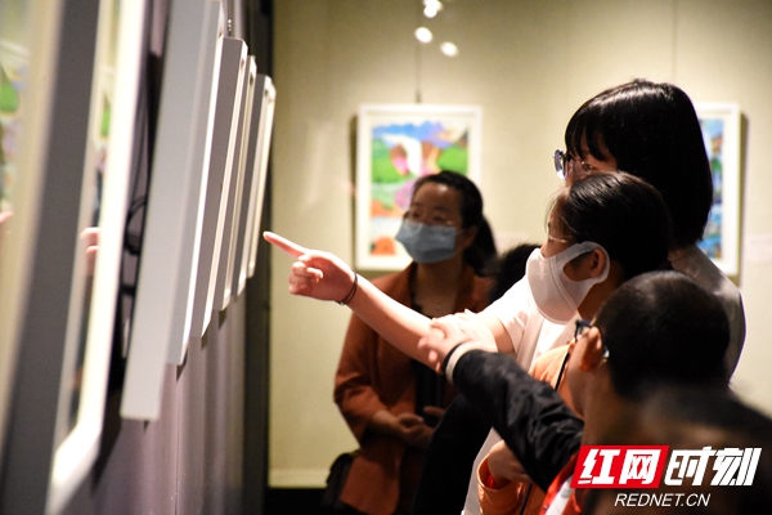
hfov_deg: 9.8
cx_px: 386
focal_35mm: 210
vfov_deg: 6.5
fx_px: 4503
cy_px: 258
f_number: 5.6
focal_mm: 140
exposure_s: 1/100
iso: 8000
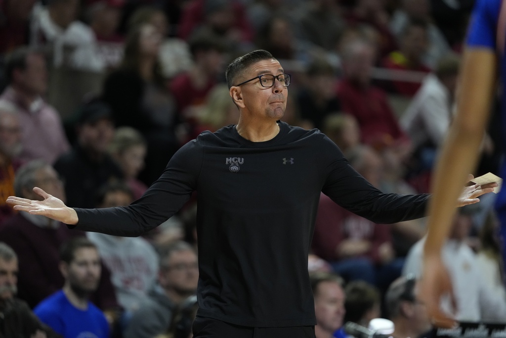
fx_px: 4217
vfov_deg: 4.6
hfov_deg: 6.9
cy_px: 169
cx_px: 253
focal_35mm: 300
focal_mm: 300
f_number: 2.8
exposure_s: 1/2000
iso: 4000
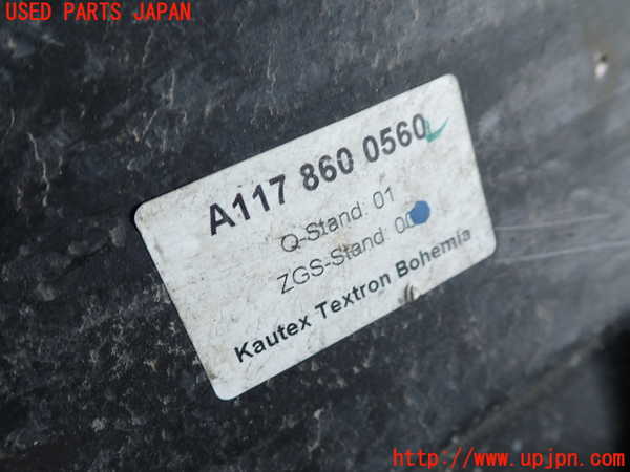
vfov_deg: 46.8
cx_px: 315
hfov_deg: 60.0
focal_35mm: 30
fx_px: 546
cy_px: 236
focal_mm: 5.4
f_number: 2.3
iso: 200
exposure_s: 1/40
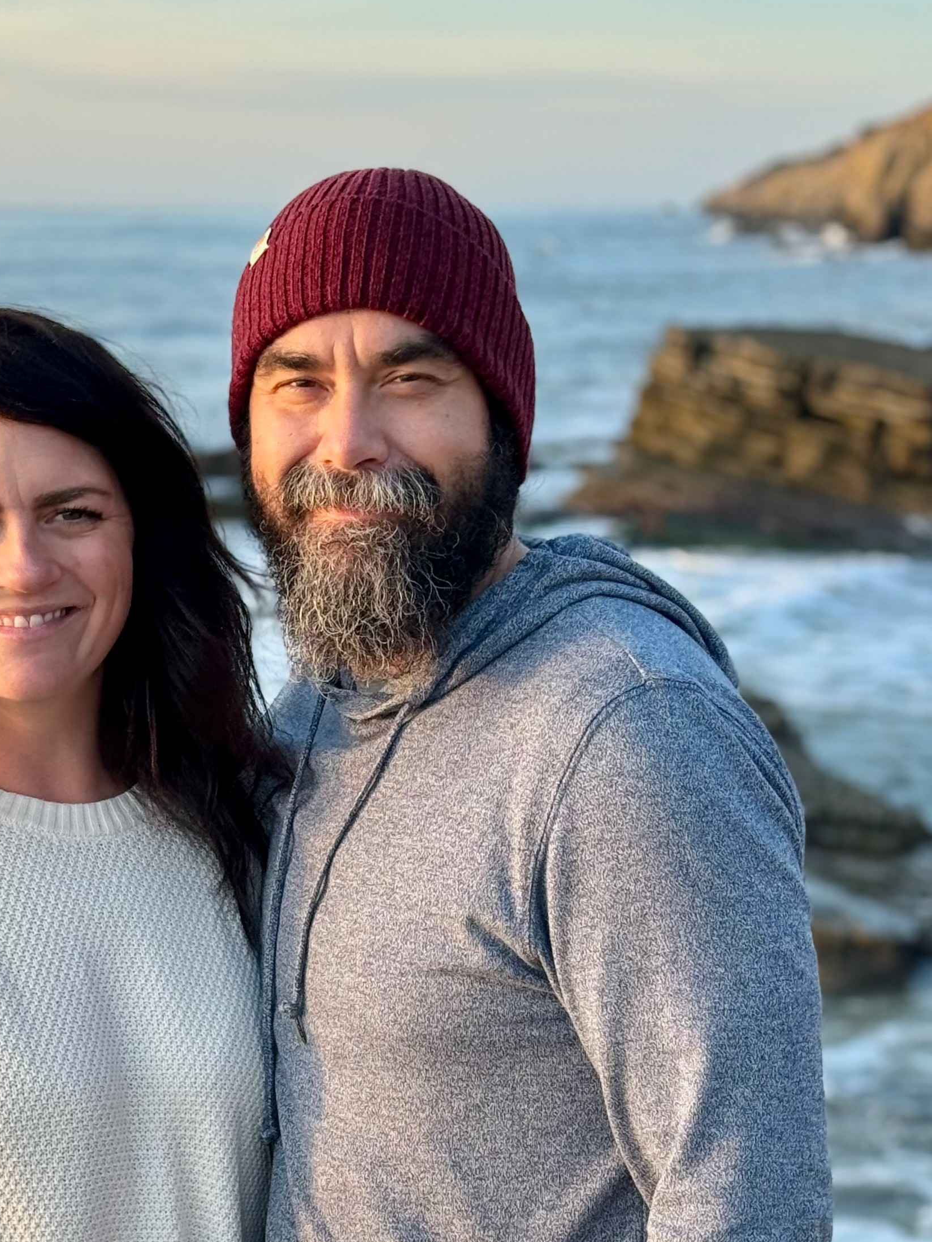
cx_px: 328
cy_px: 855
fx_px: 3016
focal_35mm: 84
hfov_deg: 17.5
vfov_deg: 23.2
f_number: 1.78
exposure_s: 1/204
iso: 50
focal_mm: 6.86
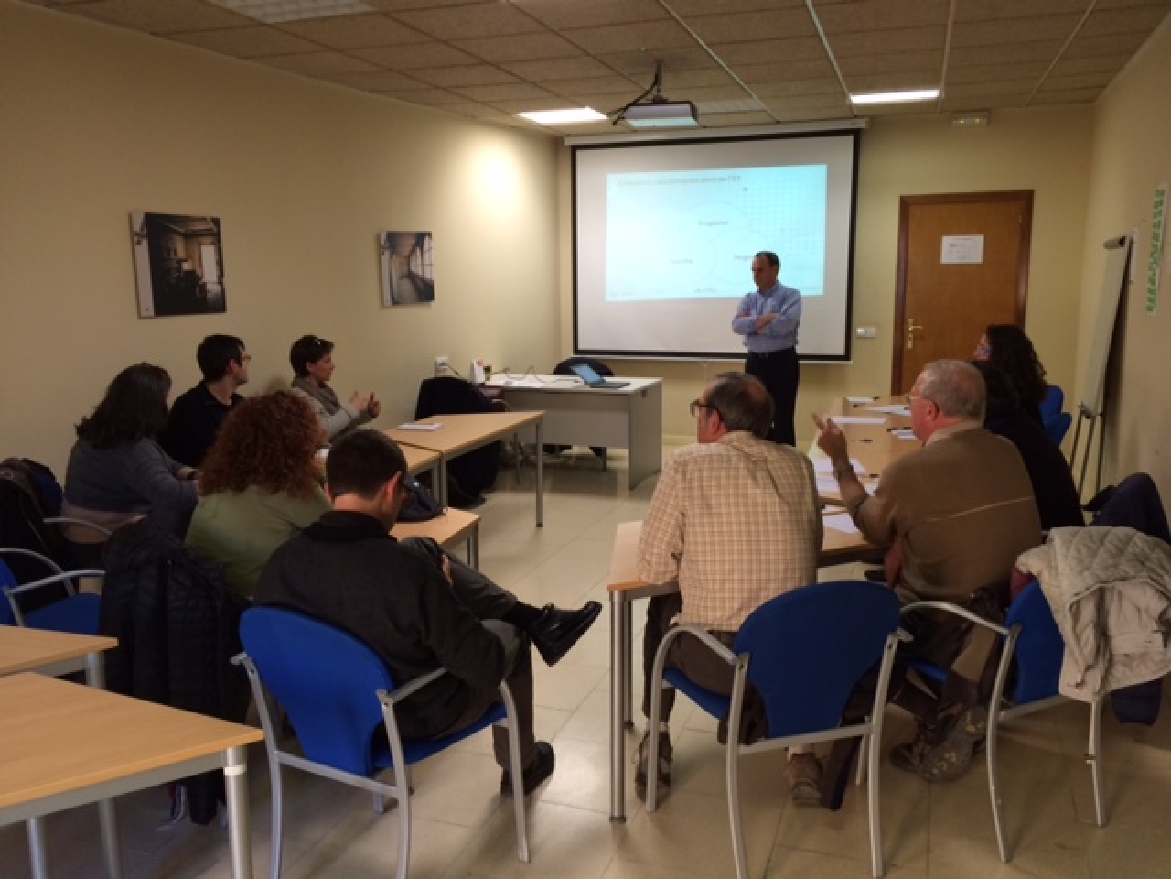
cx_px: 586
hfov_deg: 60.0
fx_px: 1015
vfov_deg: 46.8
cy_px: 440
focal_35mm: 30
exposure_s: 1/33
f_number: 2.2
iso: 125
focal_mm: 4.12
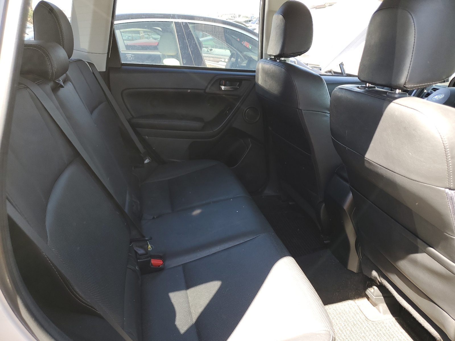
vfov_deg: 53.1
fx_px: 342
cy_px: 170
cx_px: 228
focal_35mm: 26
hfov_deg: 67.3
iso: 50
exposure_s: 1/137
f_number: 1.5
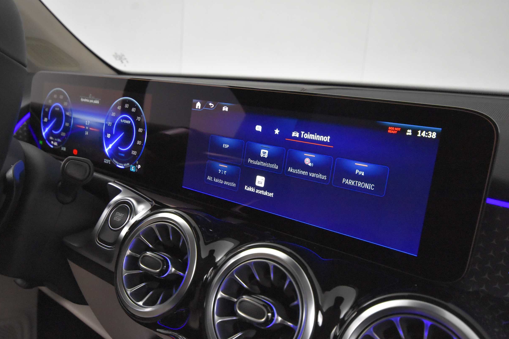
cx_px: 257
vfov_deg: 42.3
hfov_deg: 60.3
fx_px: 438
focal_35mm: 31
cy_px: 174
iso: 6400
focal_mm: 20
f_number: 5.6
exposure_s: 1/60
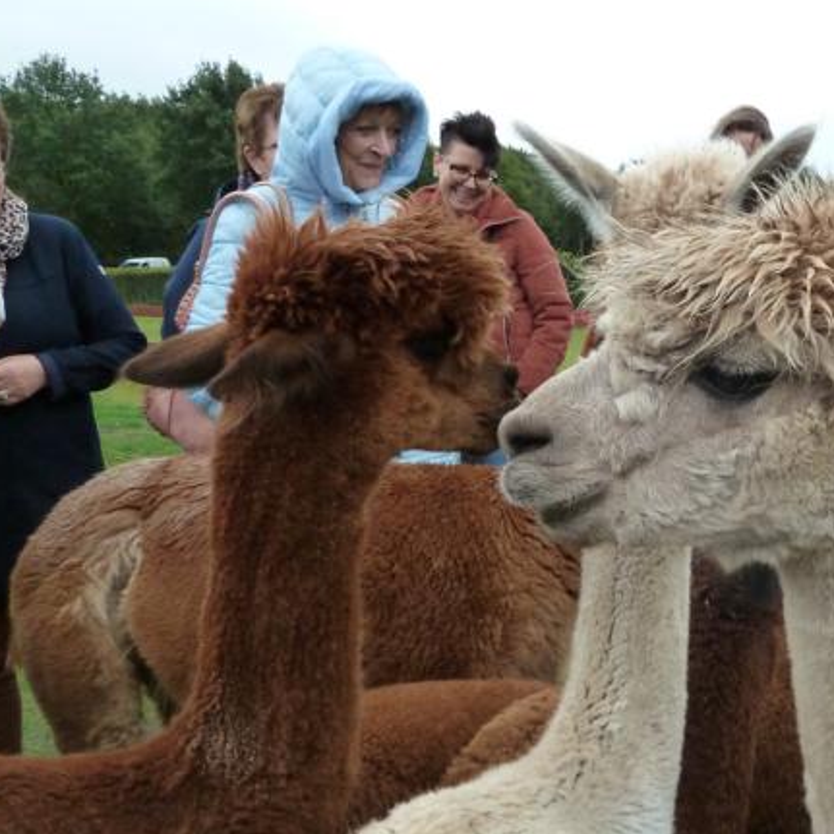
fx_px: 1118
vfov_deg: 40.8
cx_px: 751
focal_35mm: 41
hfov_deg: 38.2
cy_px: 488
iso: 320
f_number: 3.3
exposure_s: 1/250
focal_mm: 4.1
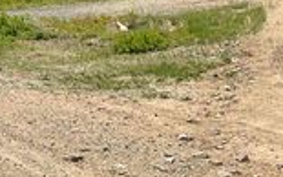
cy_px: -79
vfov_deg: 12.6
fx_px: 764
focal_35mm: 99
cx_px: -115
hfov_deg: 19.0
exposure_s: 1/2538
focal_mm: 3
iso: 16
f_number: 1.8
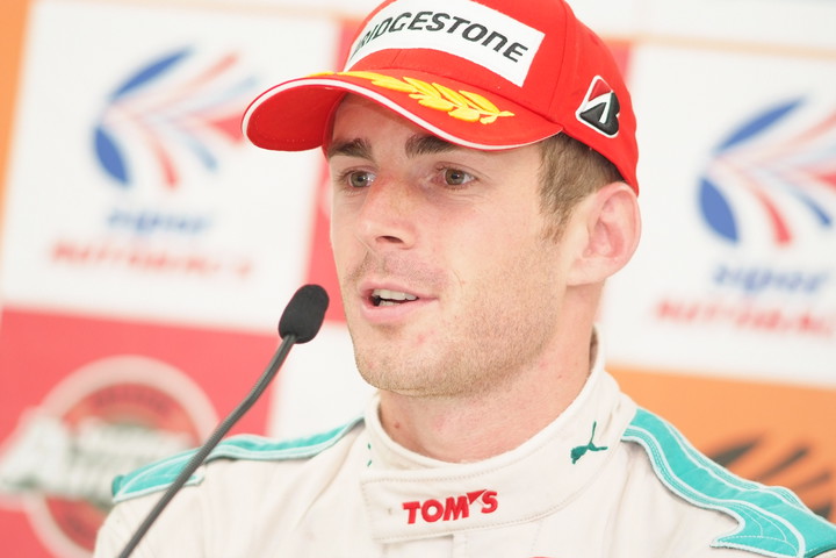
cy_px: 279
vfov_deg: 5.1
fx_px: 6270
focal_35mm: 270
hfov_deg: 7.6
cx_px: 418
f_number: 2.8
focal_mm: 180
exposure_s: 1/125
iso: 800
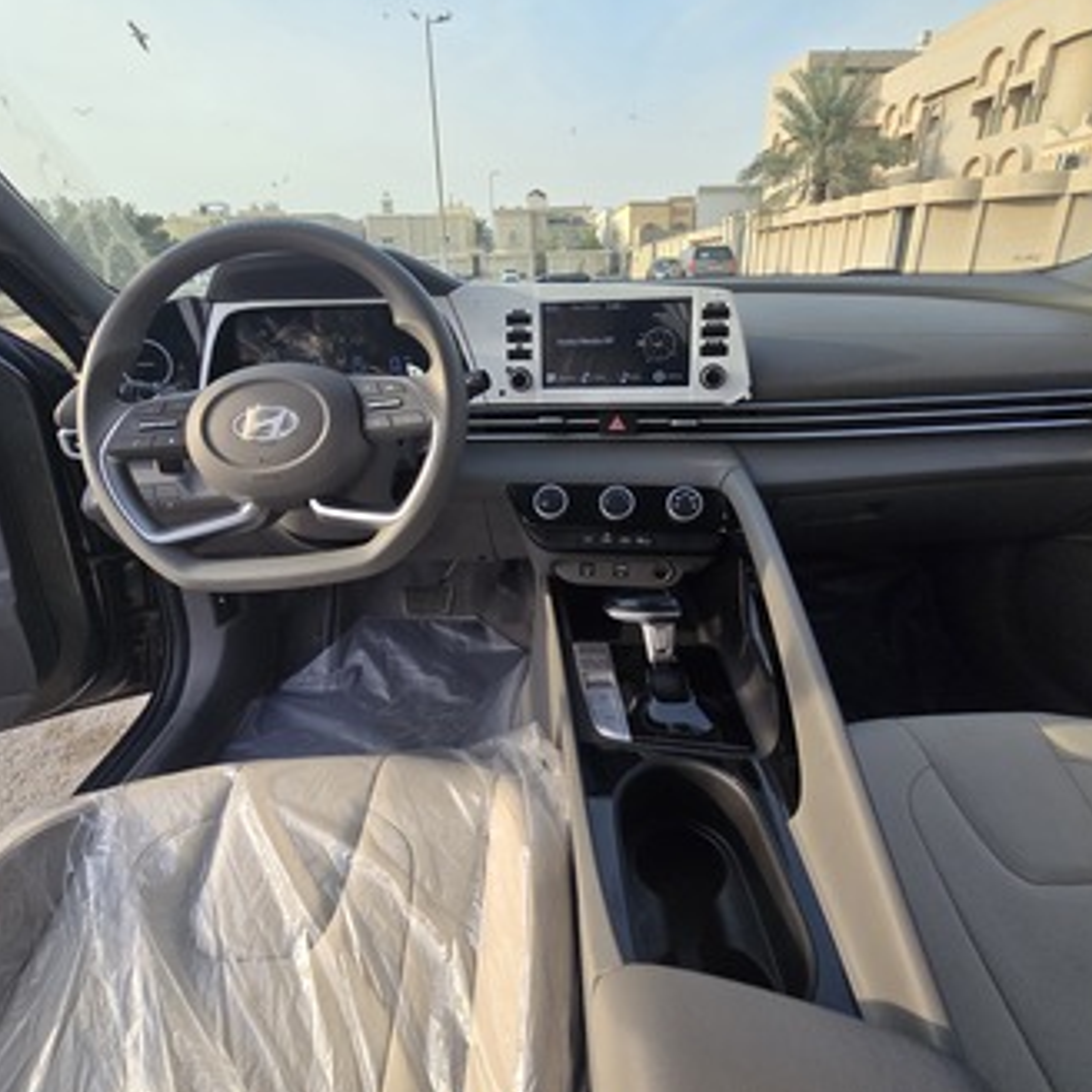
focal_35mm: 16
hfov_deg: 87.4
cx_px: 538
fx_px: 571
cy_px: 538
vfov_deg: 87.4
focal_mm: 2.2
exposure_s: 1/2000
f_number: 2.2
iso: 160
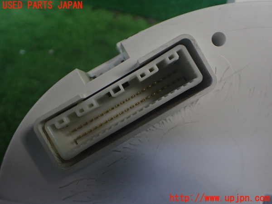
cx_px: 136
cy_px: 102
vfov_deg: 46.8
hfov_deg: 60.0
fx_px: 236
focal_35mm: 30
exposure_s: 1/125
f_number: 2.3
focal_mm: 5.4
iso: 400
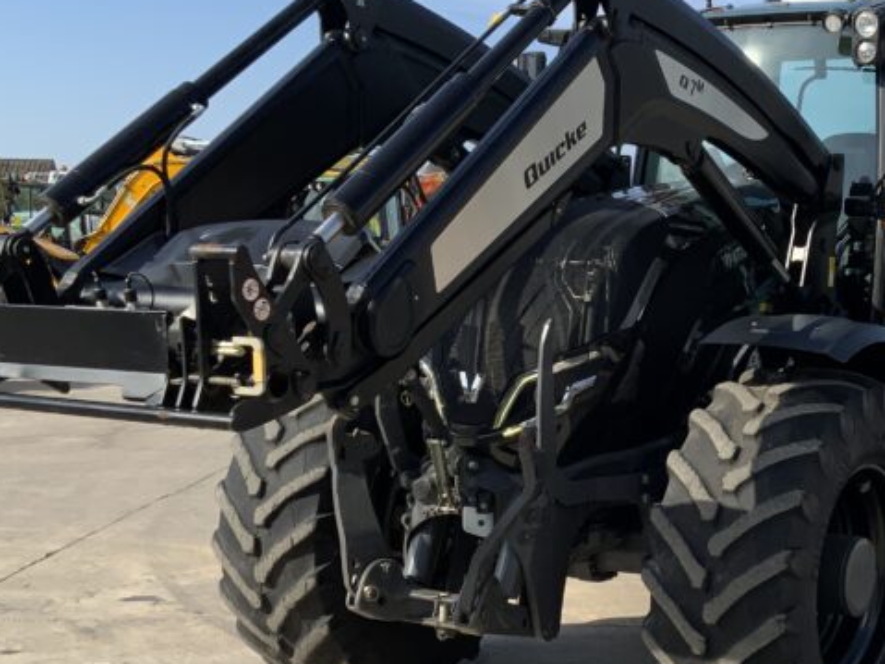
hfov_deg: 30.5
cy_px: 361
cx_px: 700
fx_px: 1585
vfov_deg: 23.6
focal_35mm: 62
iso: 16
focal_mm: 3
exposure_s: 1/1730
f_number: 1.8
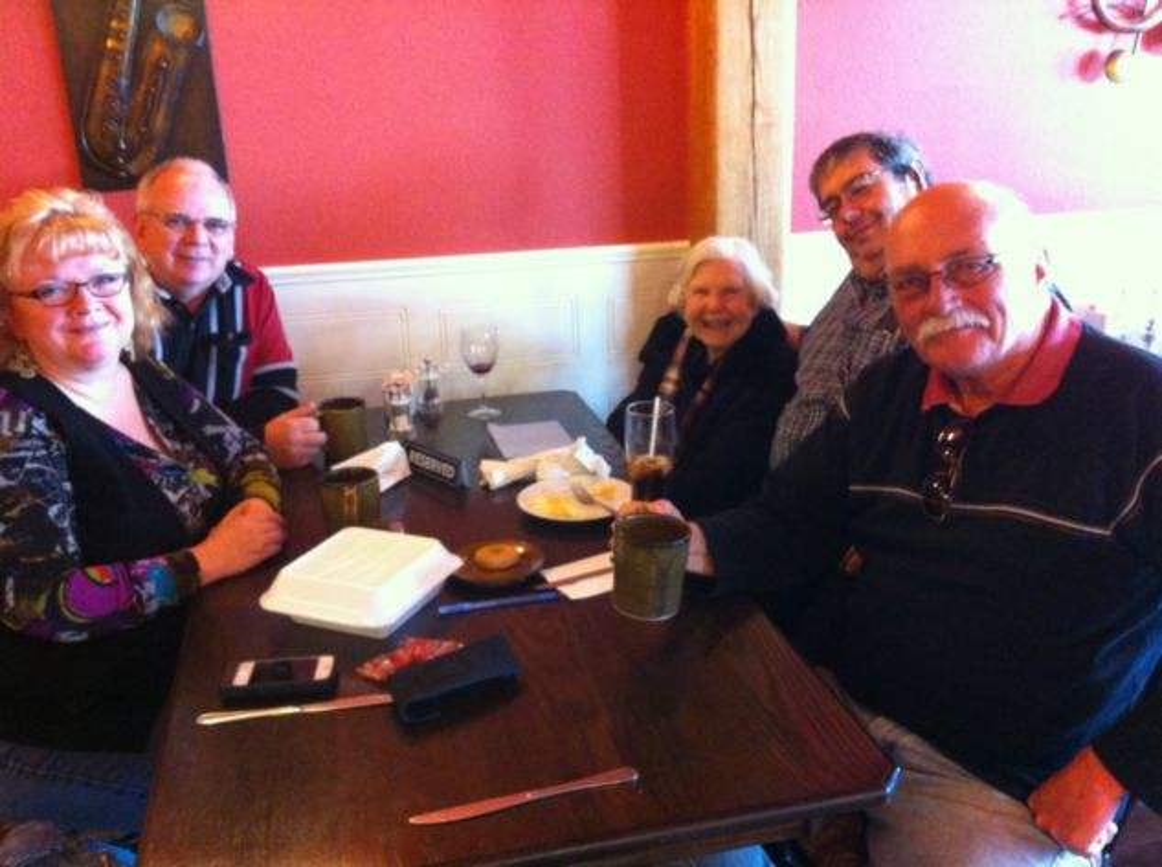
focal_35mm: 35
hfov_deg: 52.7
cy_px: 434
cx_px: 581
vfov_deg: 40.6
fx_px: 1172
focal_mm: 3.85
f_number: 2.8
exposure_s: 1/15
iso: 640
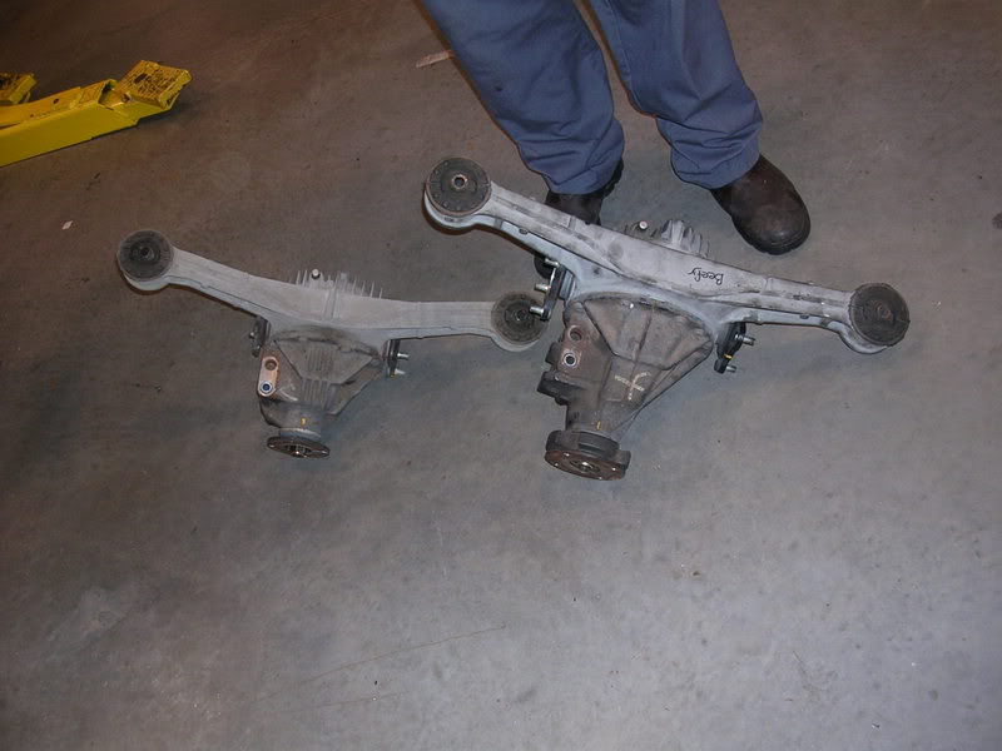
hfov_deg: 49.0
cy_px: 376
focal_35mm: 38
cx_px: 501
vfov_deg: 37.7
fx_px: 1100
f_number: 2.8
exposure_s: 1/60.1
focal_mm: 5.8
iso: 71
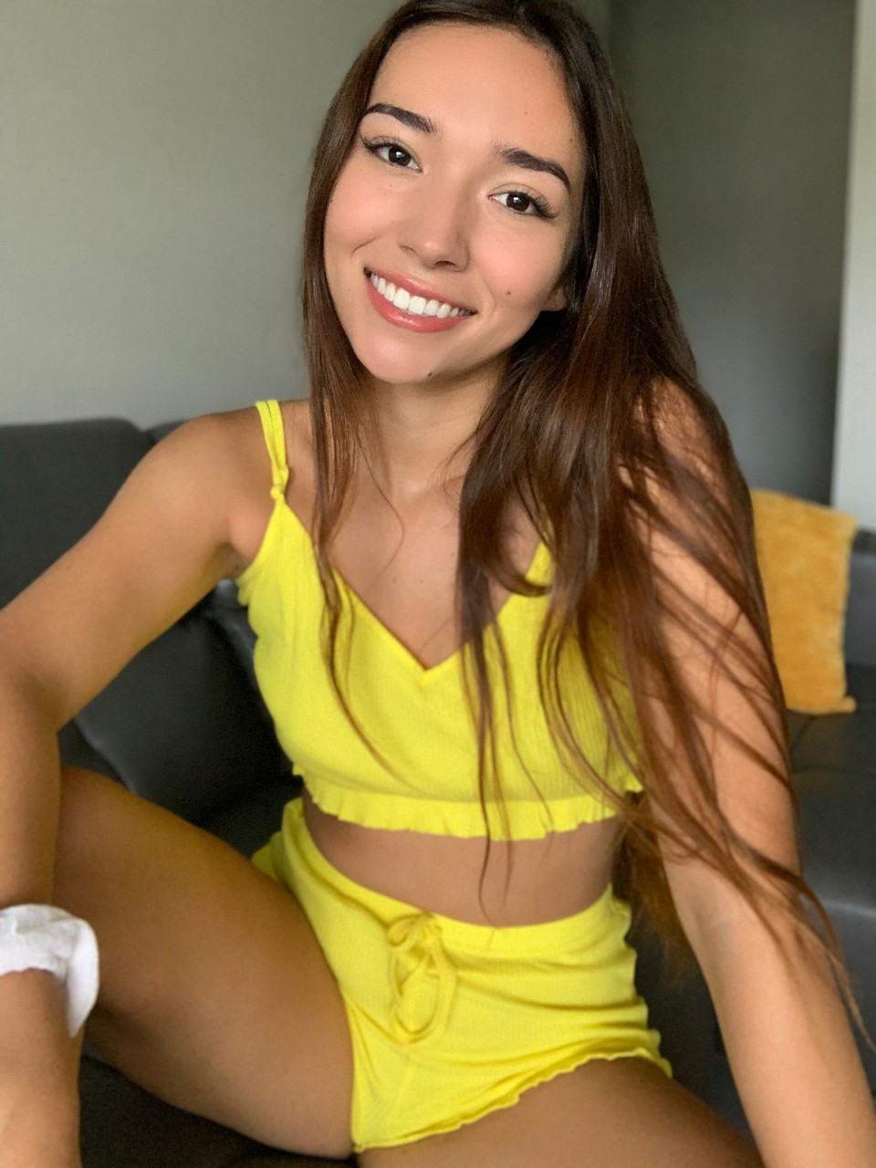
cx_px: 438
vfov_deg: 56.8
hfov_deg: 44.2
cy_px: 584
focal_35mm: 32
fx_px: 1080
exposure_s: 1/30
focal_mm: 2.87
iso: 320
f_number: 2.2
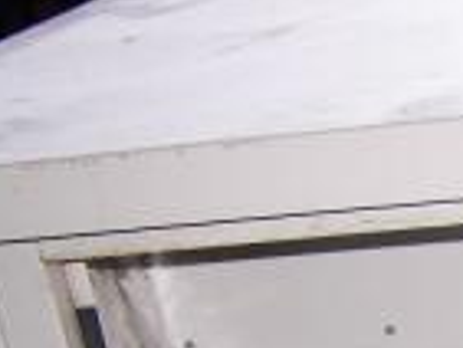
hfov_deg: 14.4
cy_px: 479
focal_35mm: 129
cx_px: 670
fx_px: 1727
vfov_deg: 11.2
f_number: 2.8
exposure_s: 1/60
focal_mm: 6.3
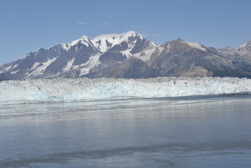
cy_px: 84
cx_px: 126
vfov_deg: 21.9
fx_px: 432
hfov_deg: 32.4
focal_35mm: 62
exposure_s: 1/500
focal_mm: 62
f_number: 11
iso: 100
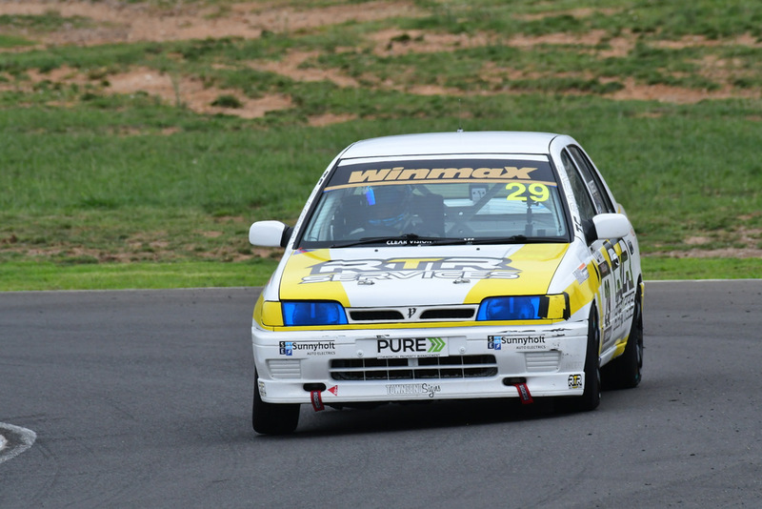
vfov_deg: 1.8
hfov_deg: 2.7
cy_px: 254
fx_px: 15880
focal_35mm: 750
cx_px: 381
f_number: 11
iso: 800
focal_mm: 500
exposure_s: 1/640
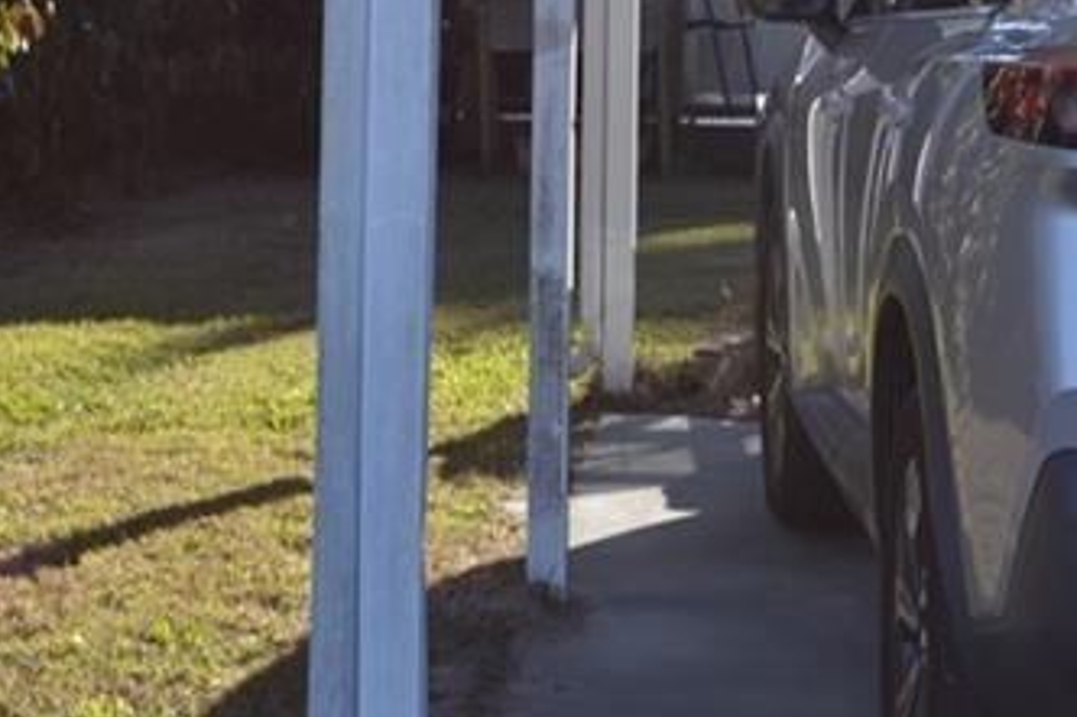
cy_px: -146
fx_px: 3319
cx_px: 662
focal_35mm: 111
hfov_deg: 18.4
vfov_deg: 12.1
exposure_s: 1/160
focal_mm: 24
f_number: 6.3
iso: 100
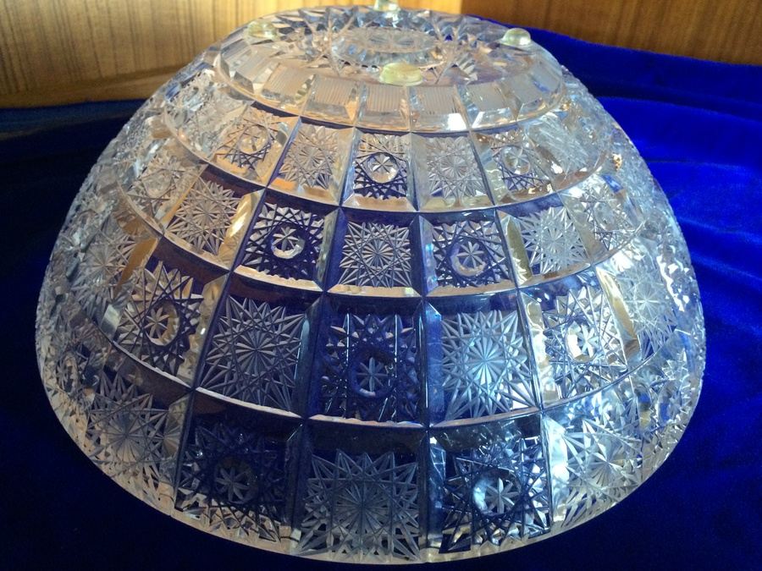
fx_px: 660
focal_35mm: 30
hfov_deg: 60.0
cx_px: 381
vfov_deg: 46.8
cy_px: 286
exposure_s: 1/15
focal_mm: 4.12
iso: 320
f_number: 2.2
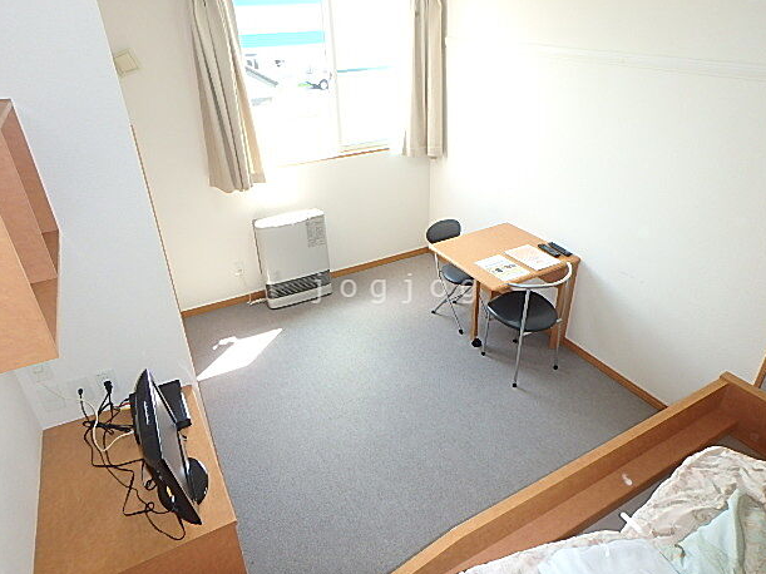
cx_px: 397
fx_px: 487
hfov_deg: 76.4
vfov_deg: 61.1
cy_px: 288
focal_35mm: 22
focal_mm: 3.7
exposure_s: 1/60
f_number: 3.5
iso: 200
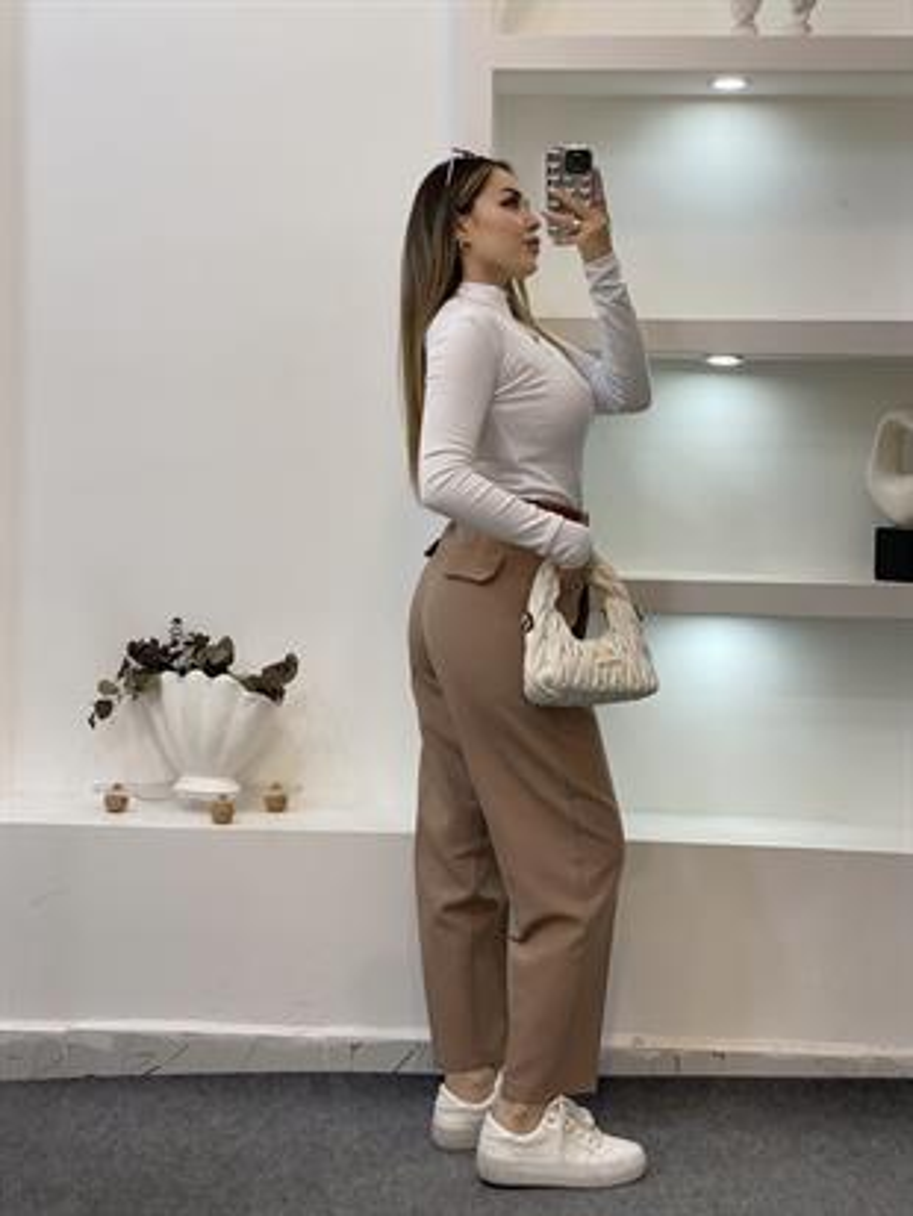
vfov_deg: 36.8
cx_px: 456
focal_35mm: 52
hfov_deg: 28.0
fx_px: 1828
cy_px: 608
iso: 64
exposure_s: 1/100
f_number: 2
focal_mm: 6
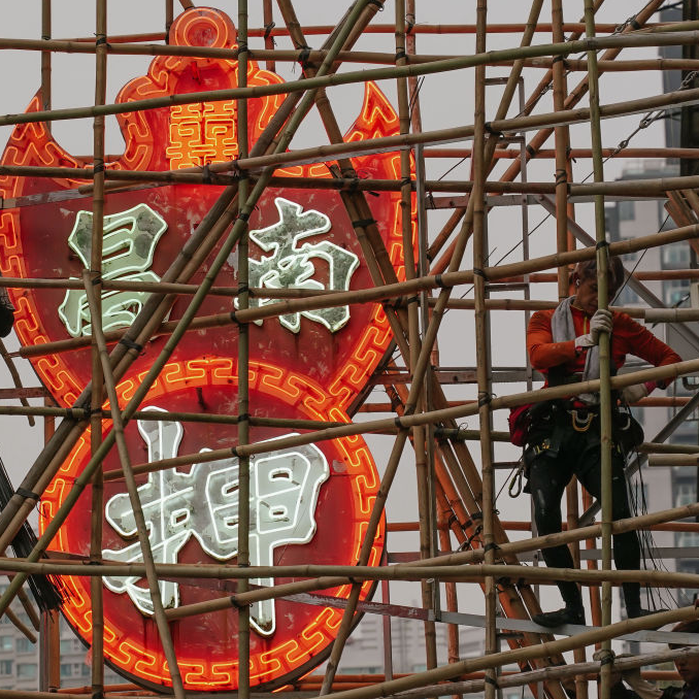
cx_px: 227
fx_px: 3724
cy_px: 349
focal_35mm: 163
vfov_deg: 10.7
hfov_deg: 10.7
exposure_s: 1/250
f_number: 6.3
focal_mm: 127
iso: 500
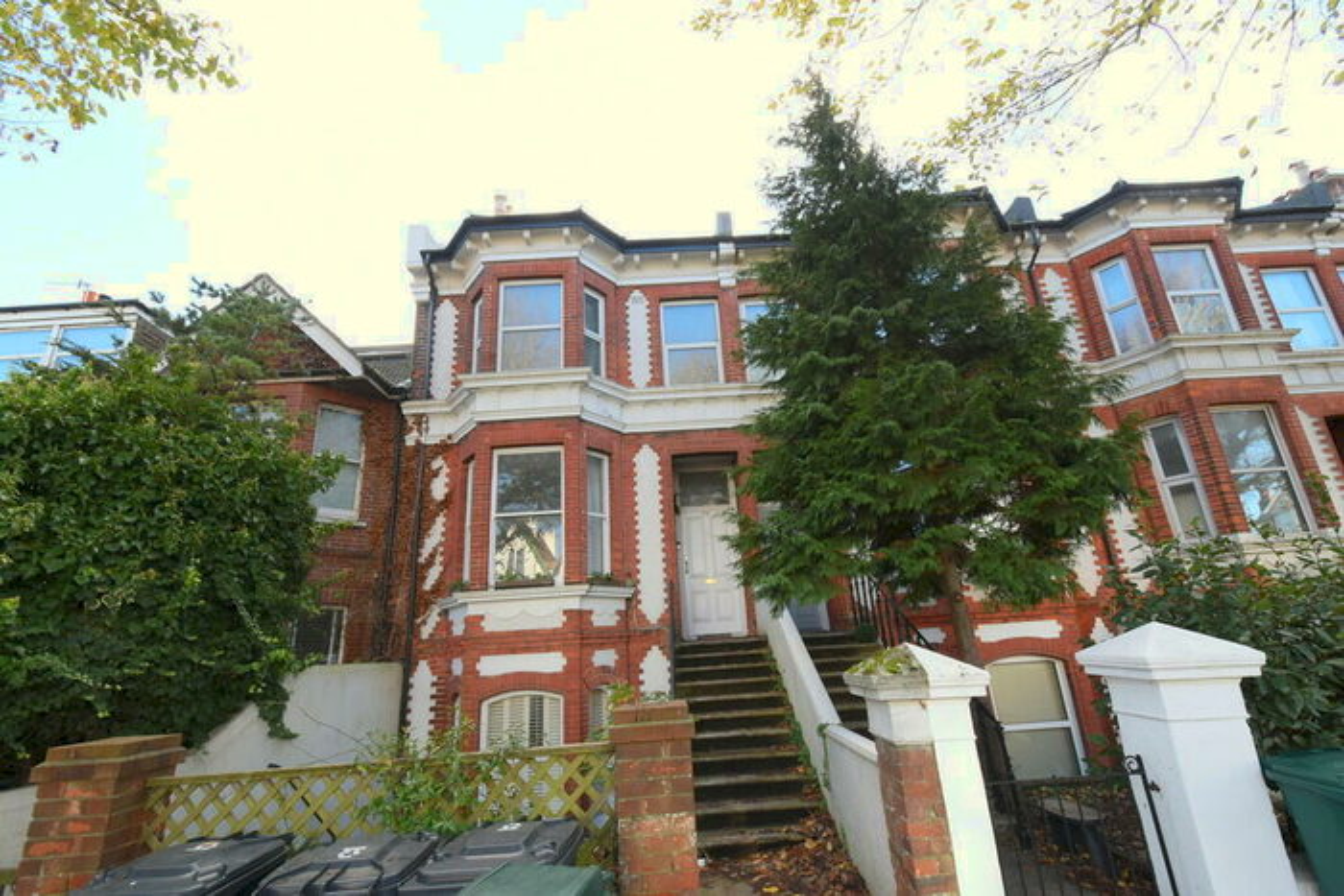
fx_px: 560
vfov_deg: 77.4
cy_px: 448
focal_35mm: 15
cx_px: 672
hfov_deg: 100.4
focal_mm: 10
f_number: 6.3
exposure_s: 1/125
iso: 400
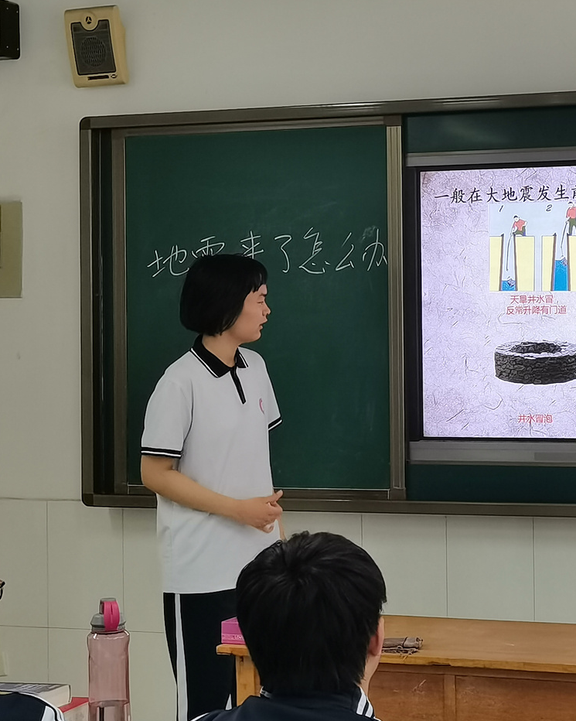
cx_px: 527
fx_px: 1642
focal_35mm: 77
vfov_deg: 24.7
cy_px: 308
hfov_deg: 19.5
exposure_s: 1/100
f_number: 1.8
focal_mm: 5.58
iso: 160
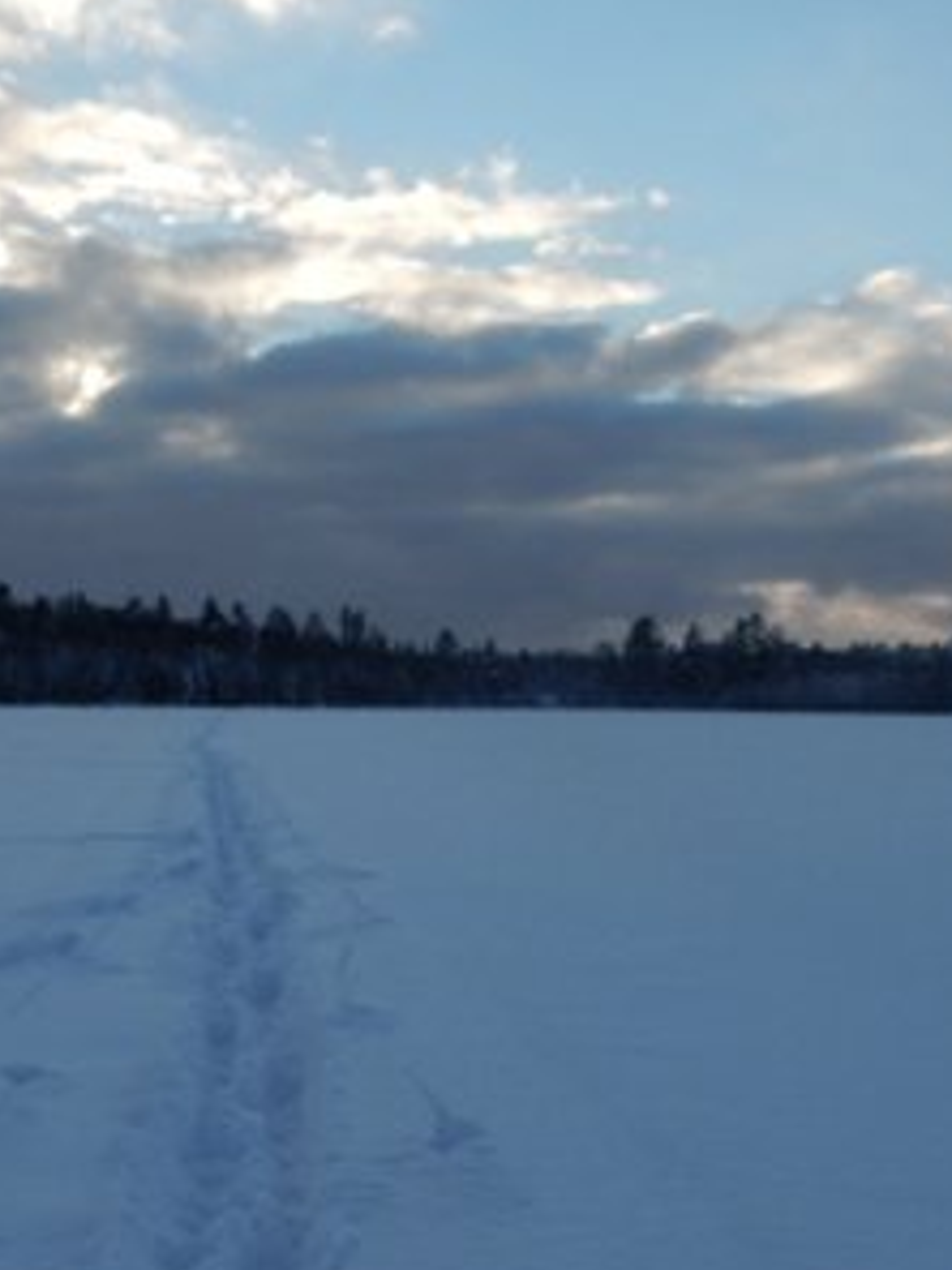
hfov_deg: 26.9
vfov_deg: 35.5
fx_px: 1980
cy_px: 717
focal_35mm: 54
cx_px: 326
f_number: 3.7
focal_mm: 4.5
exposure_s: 1/1000
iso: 125
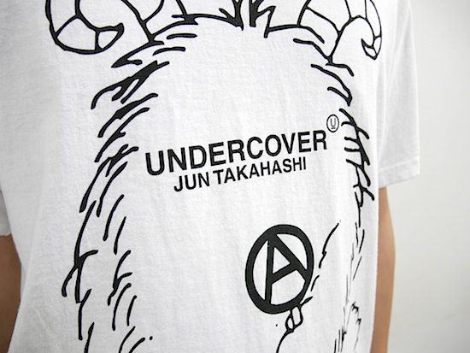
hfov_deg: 71.6
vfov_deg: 56.9
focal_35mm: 24
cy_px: 176
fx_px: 326
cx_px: 235
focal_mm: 12
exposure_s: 1/60
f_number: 3.5
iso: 640
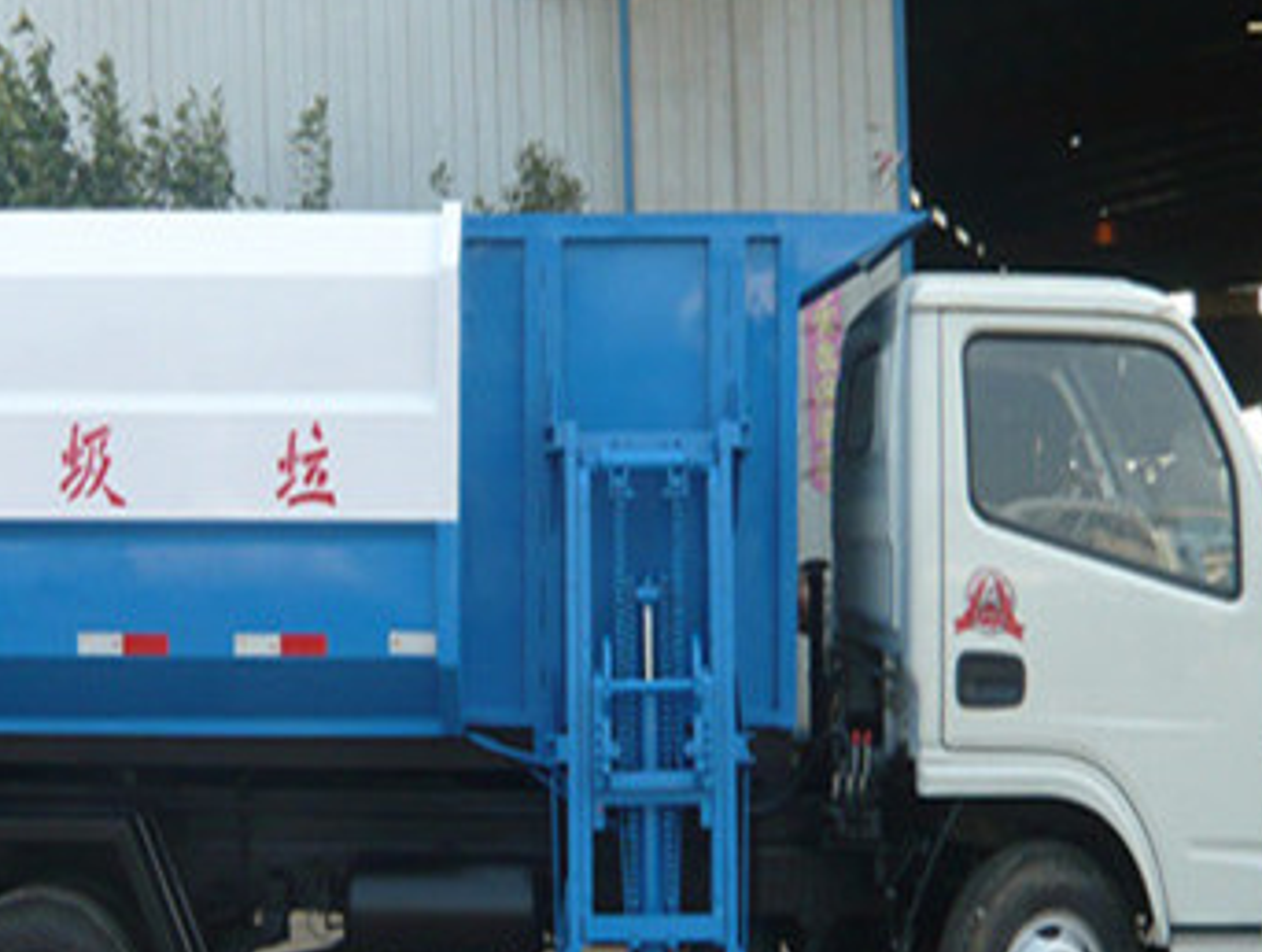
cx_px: 531
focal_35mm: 45
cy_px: 513
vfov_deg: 32.3
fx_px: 1644
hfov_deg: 41.9
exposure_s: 1/320
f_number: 2.8
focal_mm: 4.6
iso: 100
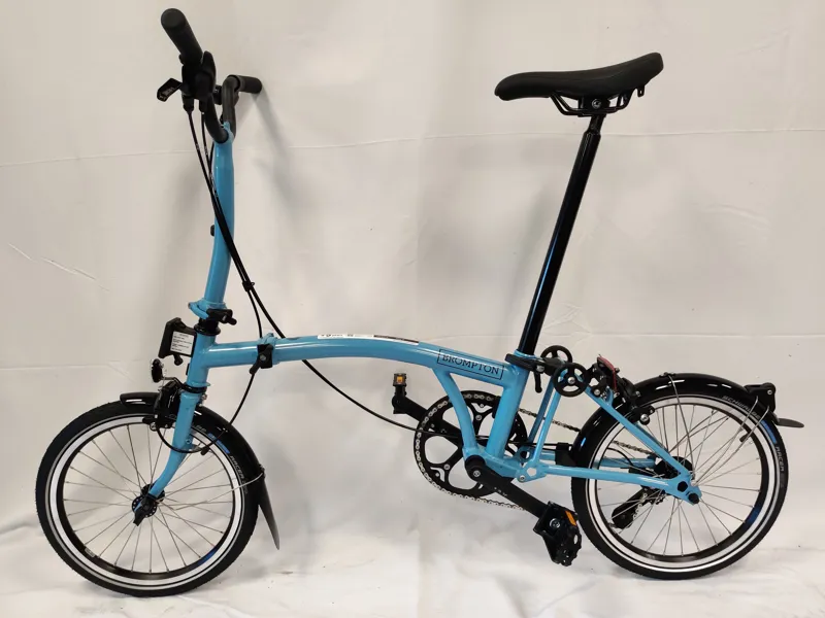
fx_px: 643
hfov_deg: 65.3
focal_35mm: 27
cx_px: 412
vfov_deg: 51.4
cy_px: 309
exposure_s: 1/50
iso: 640
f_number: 1.65
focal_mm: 4.75
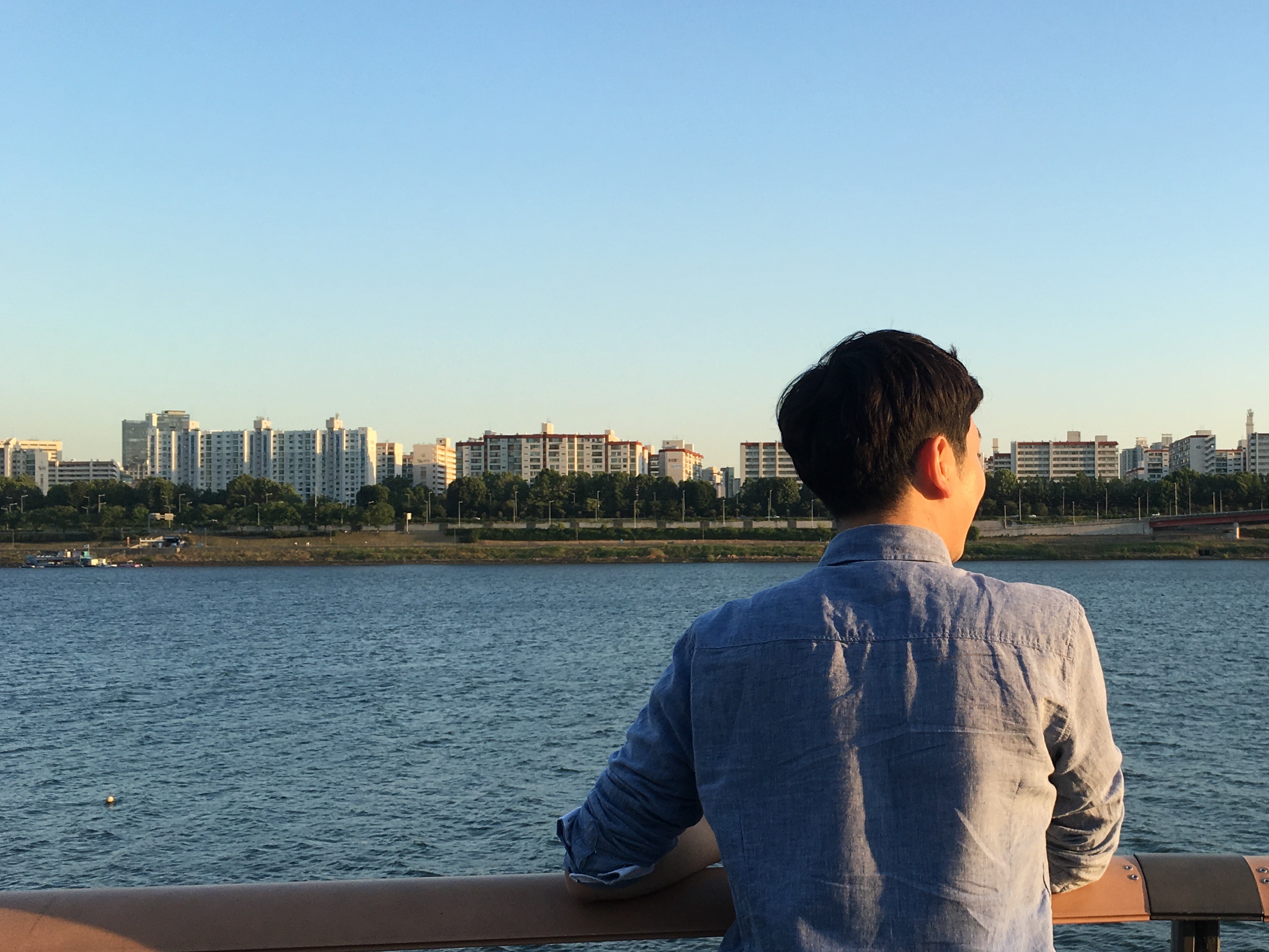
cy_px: 528
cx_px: 952
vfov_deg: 32.2
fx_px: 1650
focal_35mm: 45
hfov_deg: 40.9
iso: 25
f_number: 2.2
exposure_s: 1/475
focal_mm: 4.15
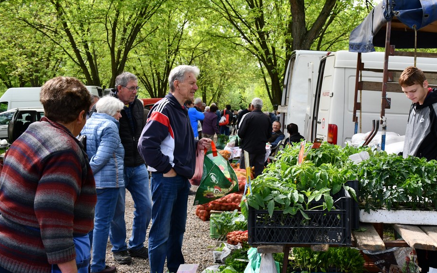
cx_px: 246
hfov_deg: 44.3
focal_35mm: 45
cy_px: 126
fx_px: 536
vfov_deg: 28.6
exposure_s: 1/250
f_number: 5.6
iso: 280
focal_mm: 26
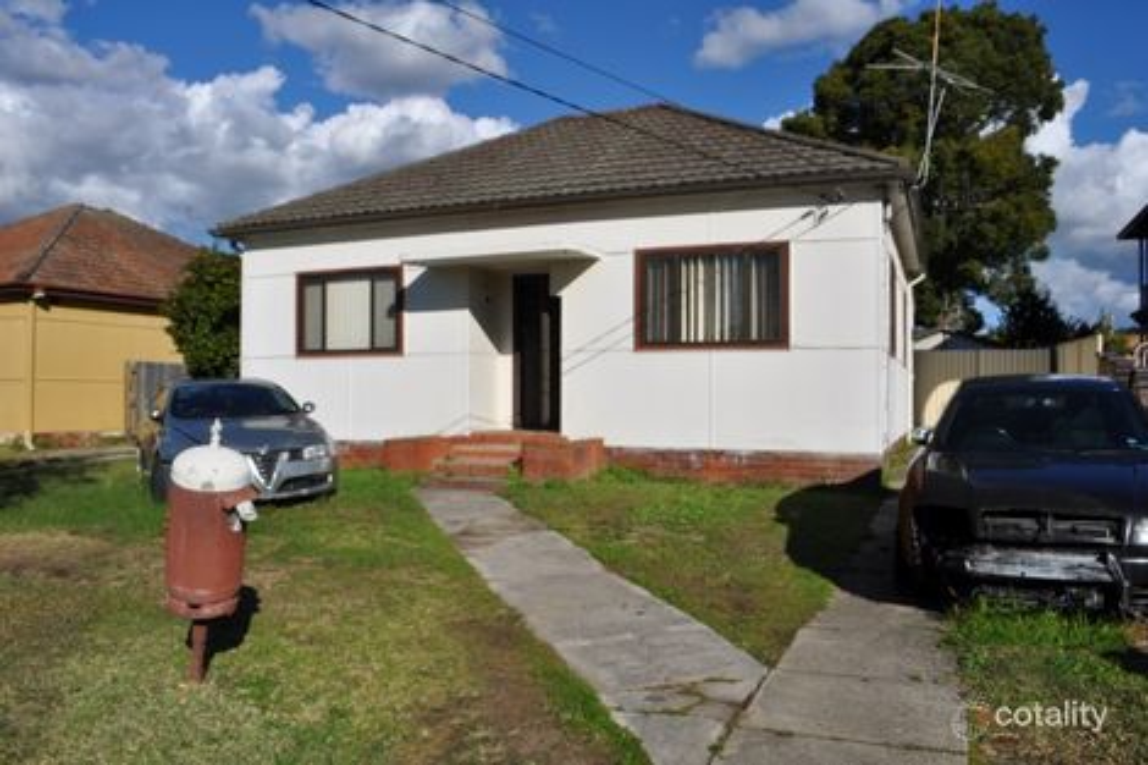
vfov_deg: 47.9
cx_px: 574
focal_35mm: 27
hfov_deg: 67.4
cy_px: 382
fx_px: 861
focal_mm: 18
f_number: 11
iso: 200
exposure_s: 1/500
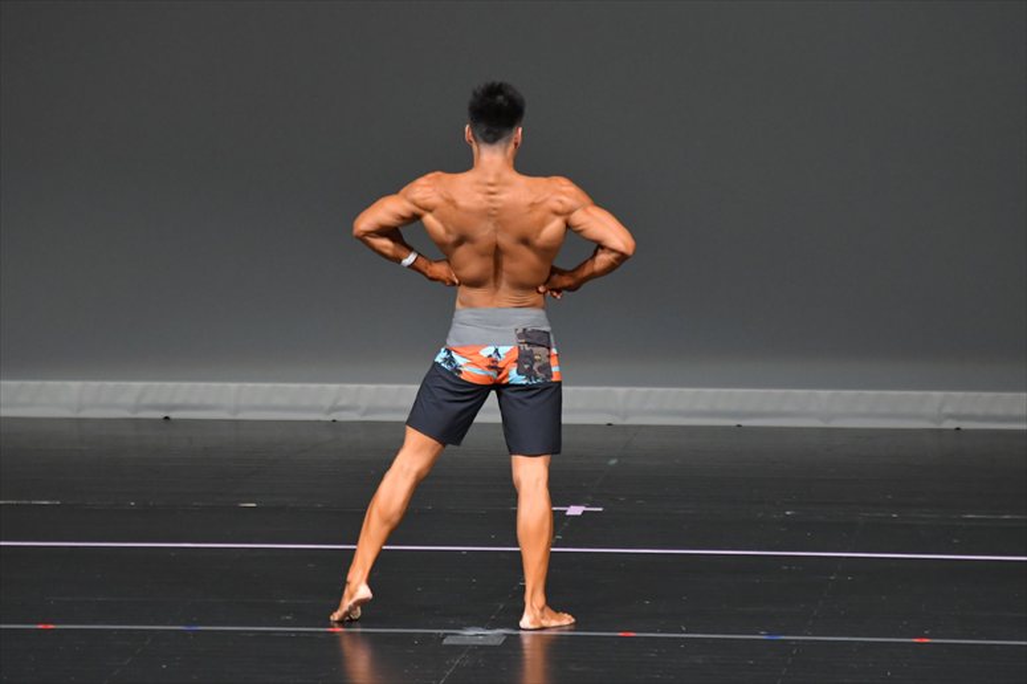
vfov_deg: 4.4
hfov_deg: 6.5
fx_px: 8982
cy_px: 342
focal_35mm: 315
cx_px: 514
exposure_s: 1/400
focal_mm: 210
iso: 4000
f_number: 5.6
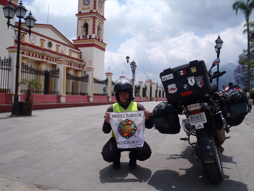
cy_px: 96
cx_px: 127
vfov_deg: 49.7
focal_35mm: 28
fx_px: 205
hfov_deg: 63.4
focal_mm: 5
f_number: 10
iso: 80
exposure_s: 1/125
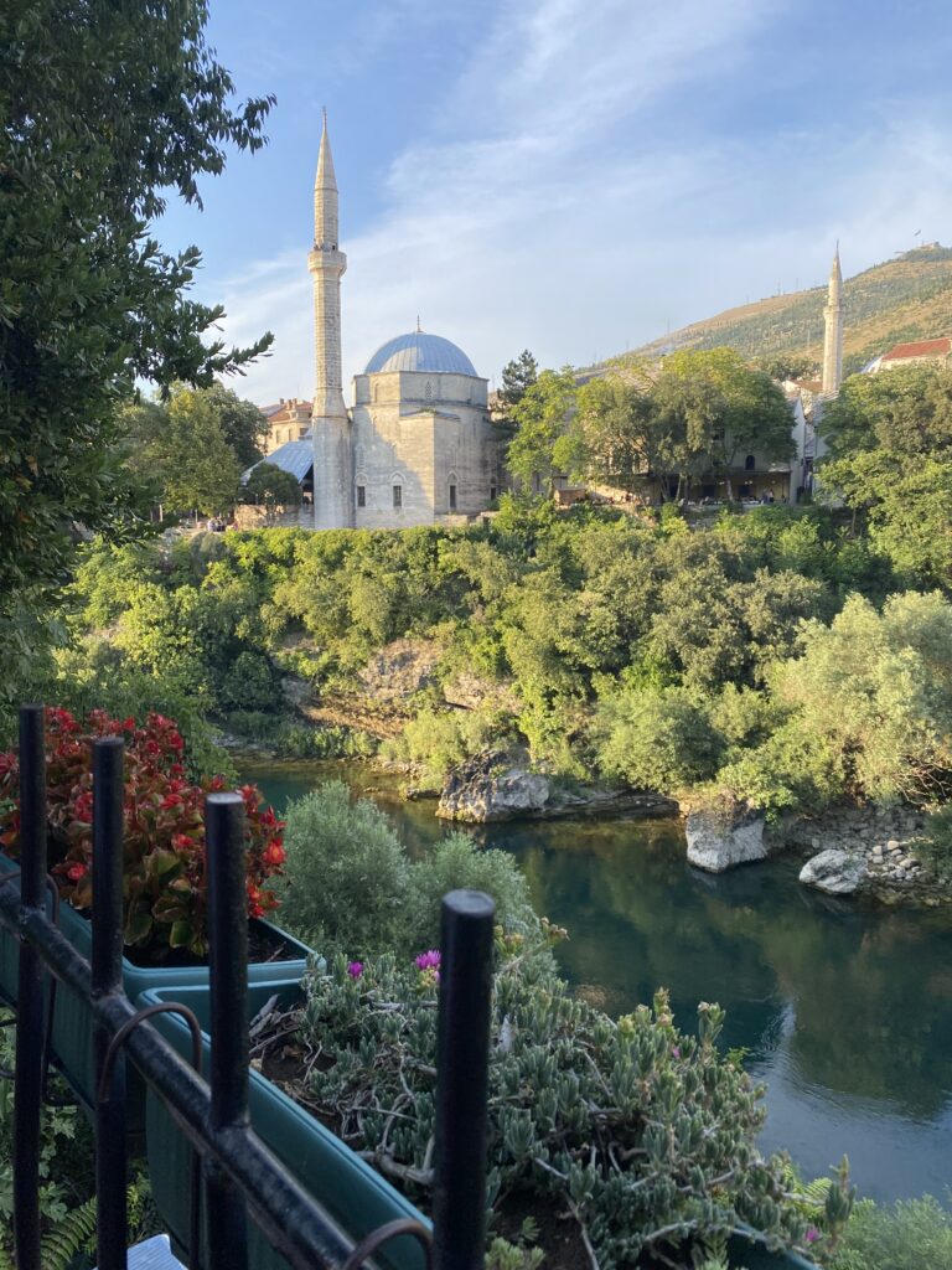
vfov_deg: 67.3
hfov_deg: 53.1
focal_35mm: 26
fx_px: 953
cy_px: 635
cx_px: 476
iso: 32
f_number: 1.8
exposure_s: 1/747
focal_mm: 4.25
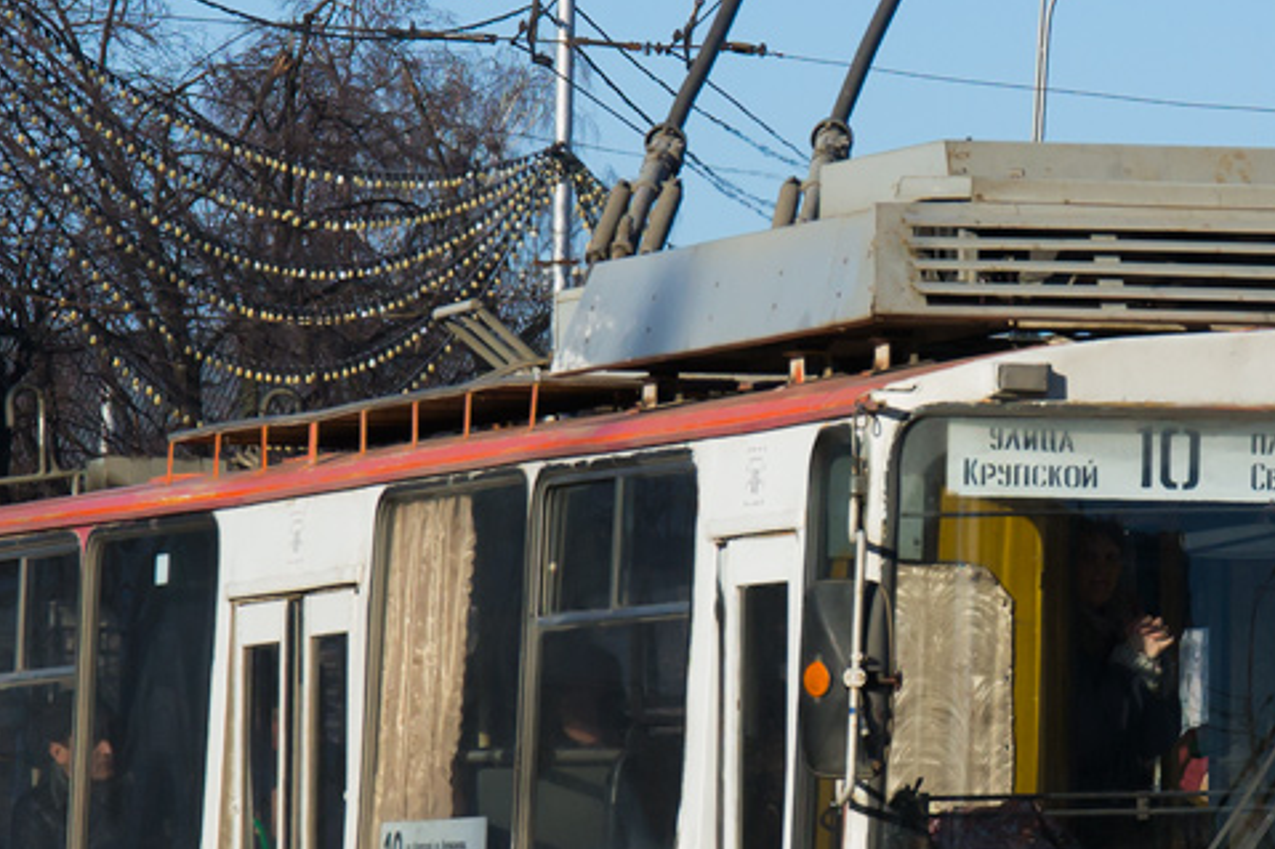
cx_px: 932
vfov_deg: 4.3
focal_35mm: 319
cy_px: 623
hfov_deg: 6.5
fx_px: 11302
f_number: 8
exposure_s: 1/800
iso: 400
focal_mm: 85
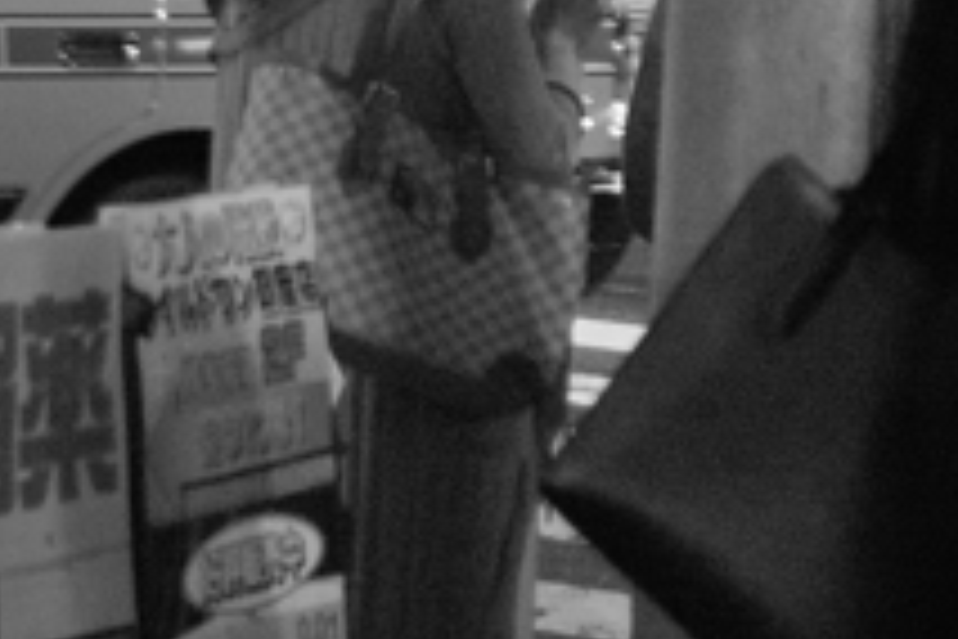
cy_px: -706
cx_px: -148
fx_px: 5242
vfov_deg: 6.7
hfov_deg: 10.3
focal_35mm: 197
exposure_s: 1/80
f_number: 2.8
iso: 800
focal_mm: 24.2
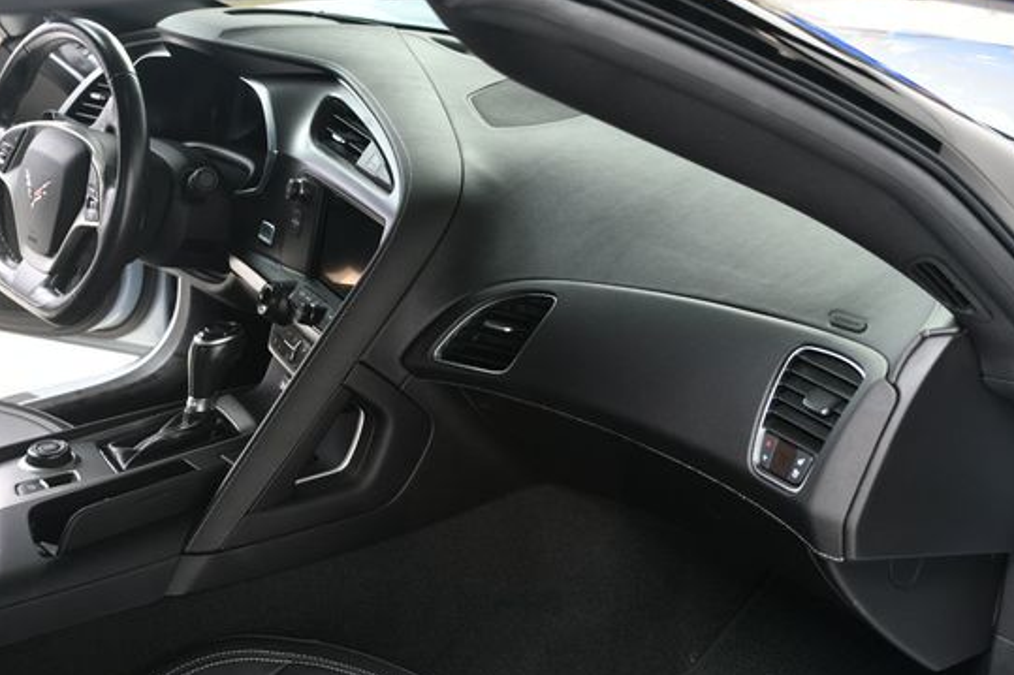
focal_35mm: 57
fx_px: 1605
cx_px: 435
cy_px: 318
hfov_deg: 35.0
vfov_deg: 23.8
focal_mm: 32
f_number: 4.5
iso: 100
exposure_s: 1/160
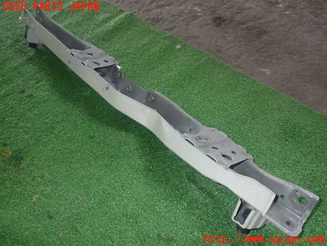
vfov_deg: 46.8
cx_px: 164
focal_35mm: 30
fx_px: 283
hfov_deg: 60.0
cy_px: 123
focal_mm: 5.4
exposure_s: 1/30
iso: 500
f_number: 6.3
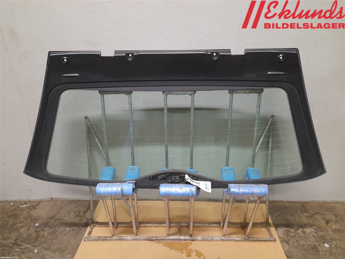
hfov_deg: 69.4
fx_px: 249
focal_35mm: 25
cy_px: 130
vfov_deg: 54.9
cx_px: 172
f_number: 2
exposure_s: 1/60.2
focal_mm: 4.6
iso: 400
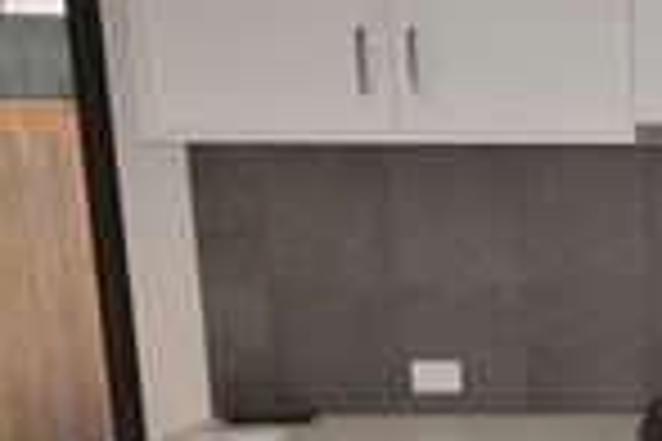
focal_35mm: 67
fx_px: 1232
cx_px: 829
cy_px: 439
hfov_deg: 26.2
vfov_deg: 19.7
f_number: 4.8
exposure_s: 1/60
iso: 100
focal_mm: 14
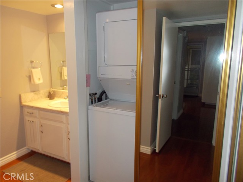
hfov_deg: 67.3
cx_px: 122
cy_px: 91
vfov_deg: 53.1
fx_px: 183
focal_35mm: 26
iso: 200
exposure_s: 1/25
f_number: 3.2
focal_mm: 4.6
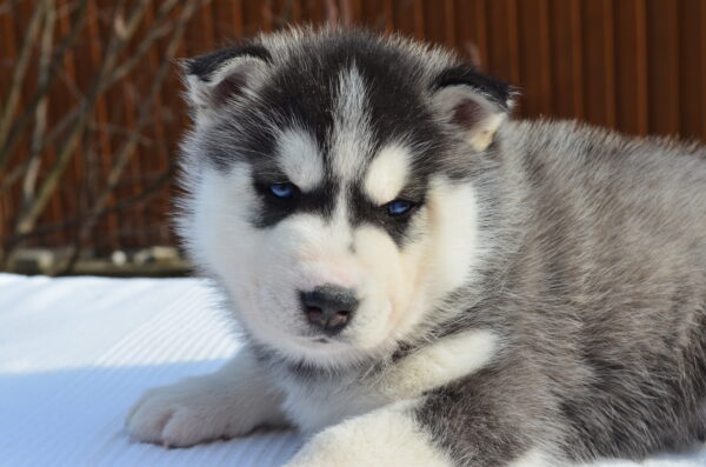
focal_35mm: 68
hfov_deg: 29.9
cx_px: 353
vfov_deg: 20.1
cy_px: 234
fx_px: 1321
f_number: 10
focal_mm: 45
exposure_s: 1/250
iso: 200
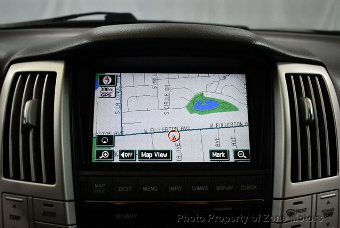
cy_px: 114
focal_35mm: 36
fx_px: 340
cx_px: 170
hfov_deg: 53.1
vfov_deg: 36.9
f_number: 3.5
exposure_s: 1/160
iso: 800
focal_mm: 18
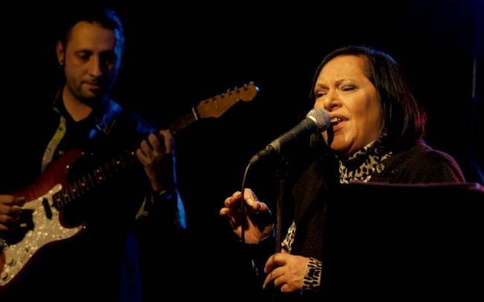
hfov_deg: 13.6
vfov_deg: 8.5
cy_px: 146
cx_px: 242
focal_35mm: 154
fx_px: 2031
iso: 1600
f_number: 5
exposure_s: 1/160
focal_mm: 100
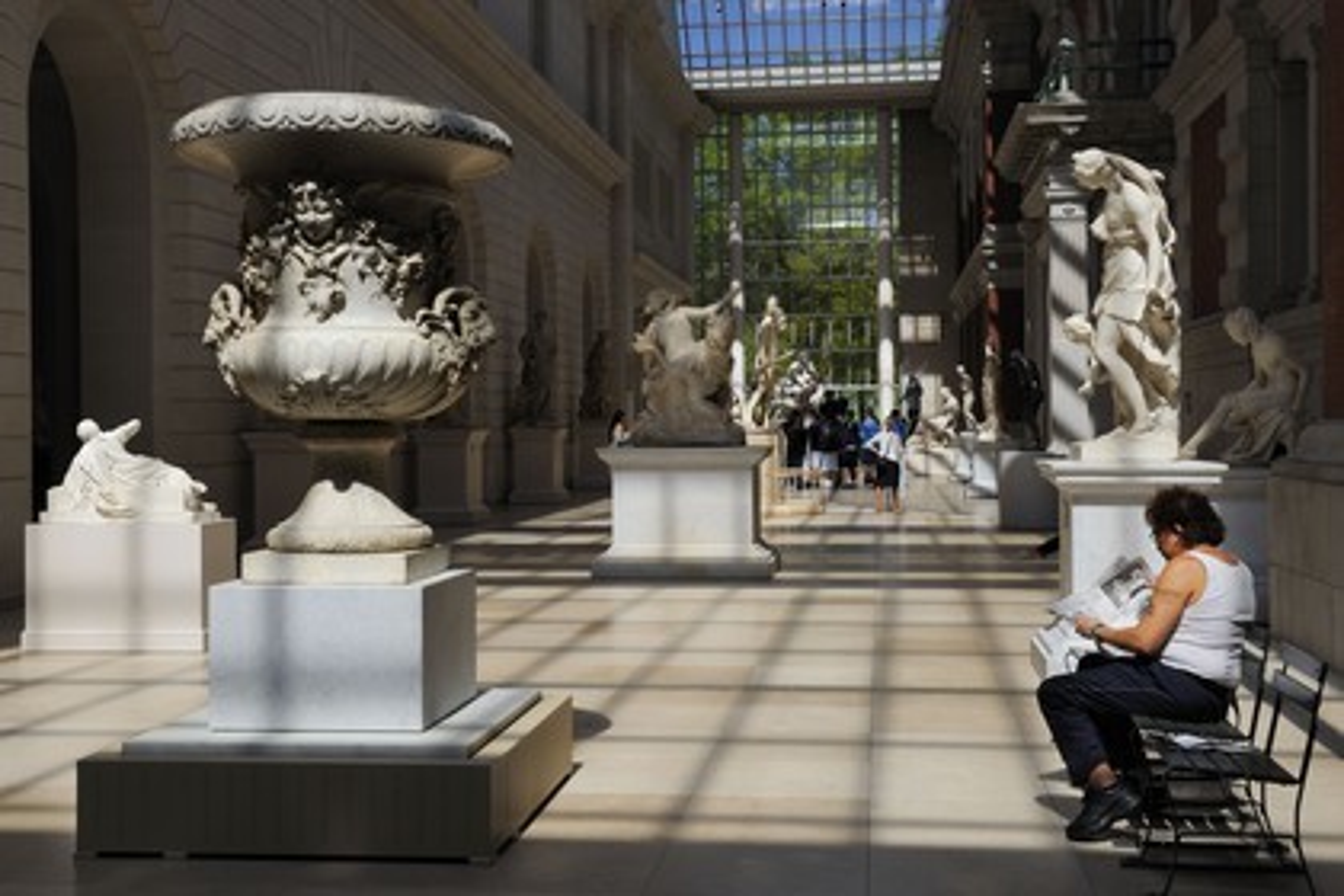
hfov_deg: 44.5
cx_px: 672
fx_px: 1643
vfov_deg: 30.5
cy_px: 448
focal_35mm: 44
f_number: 13
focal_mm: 44
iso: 400
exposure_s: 1/80
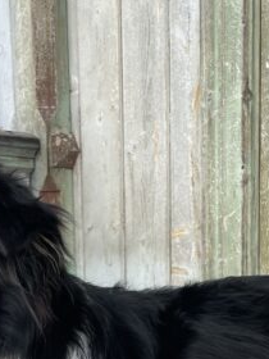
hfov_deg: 15.6
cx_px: 108
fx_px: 984
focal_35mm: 95
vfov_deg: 18.9
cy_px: 490
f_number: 1.6
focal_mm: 4.2
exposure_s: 1/463
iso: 32
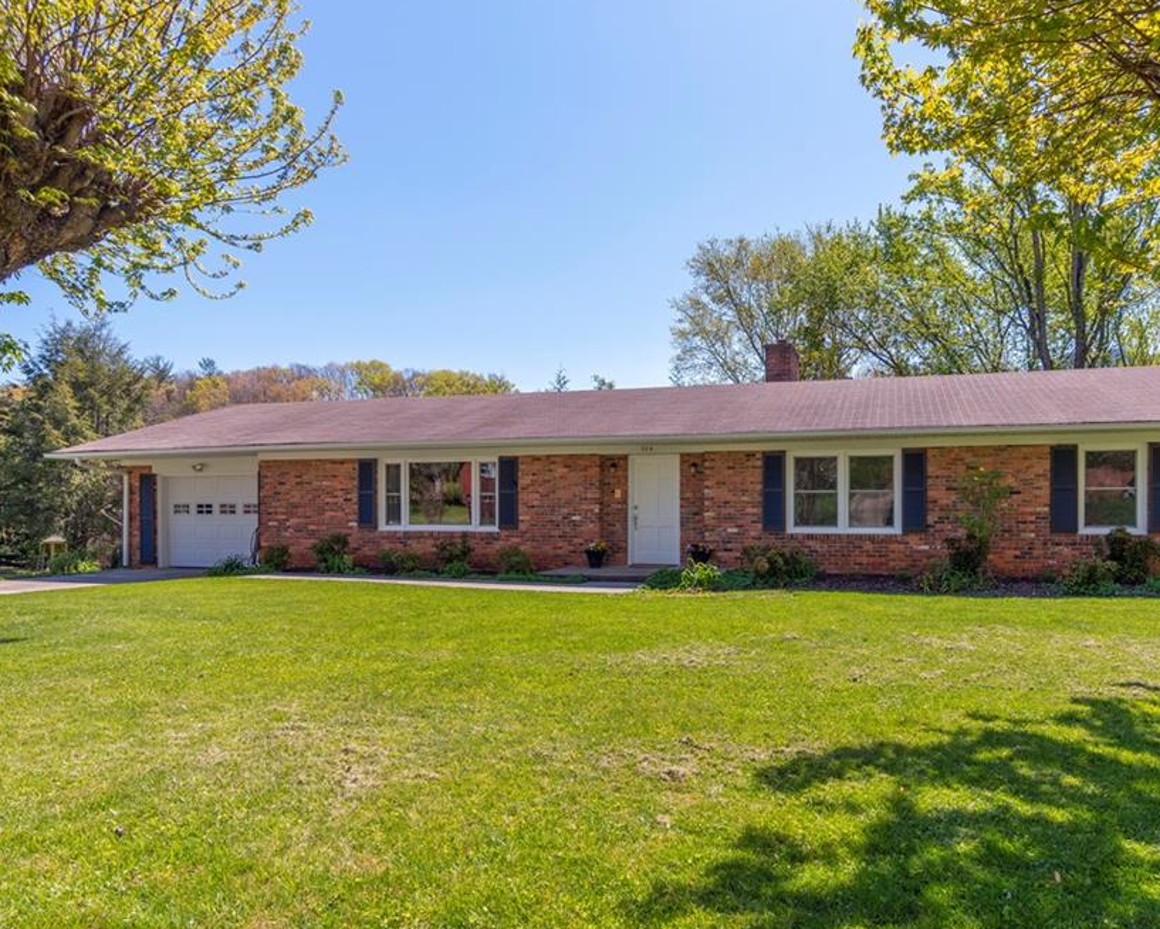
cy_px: 455
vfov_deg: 68.1
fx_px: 687
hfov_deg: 79.3
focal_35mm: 20
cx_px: 703
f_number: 8
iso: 320
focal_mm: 17
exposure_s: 1/500
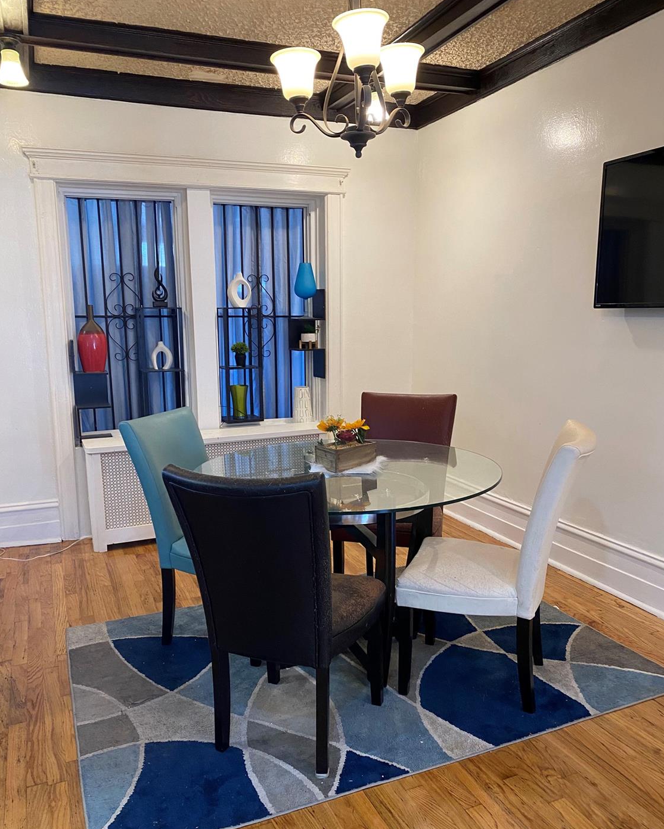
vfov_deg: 62.1
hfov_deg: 51.5
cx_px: 333
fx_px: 688
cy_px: 445
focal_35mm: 28
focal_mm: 4.25
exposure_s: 1/60
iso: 125
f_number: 1.8
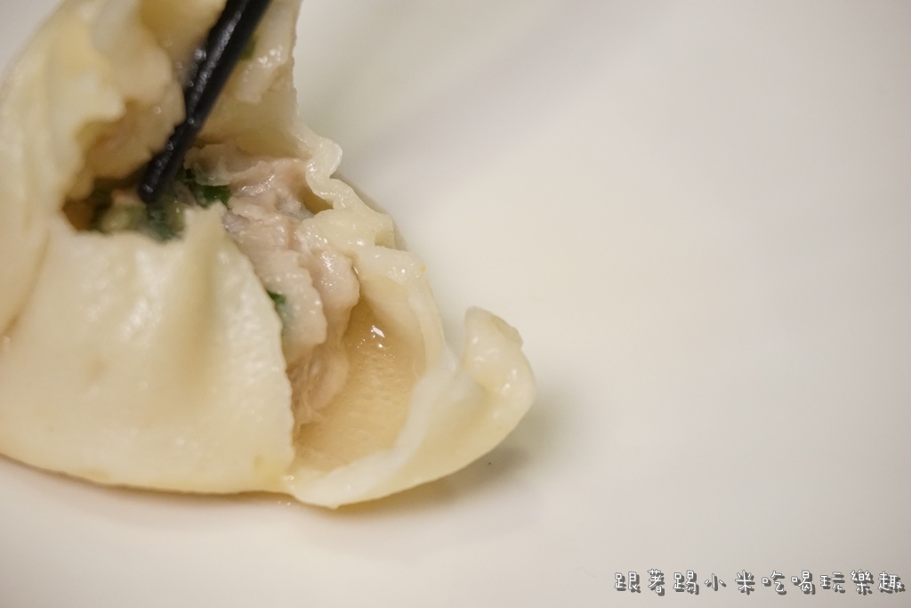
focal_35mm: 70
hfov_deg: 28.6
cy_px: 304
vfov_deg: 19.3
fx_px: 1784
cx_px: 456
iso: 2500
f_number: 5.6
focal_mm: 47
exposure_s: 1/160
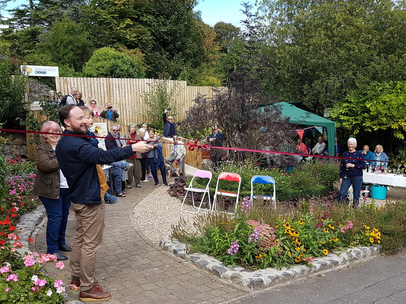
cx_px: 203
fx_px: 305
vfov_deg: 53.1
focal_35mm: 26
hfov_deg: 67.3
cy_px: 152
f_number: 1.7
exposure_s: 1/662
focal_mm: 4.2
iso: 40
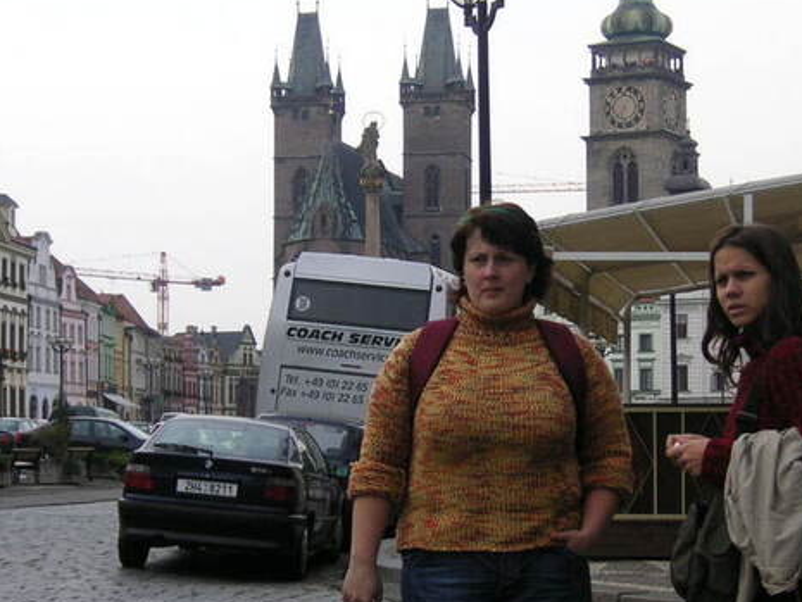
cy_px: 355
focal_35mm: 86
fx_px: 1993
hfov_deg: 22.8
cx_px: 412
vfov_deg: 17.2
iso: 50
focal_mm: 8.4
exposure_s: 1/500
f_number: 3.4
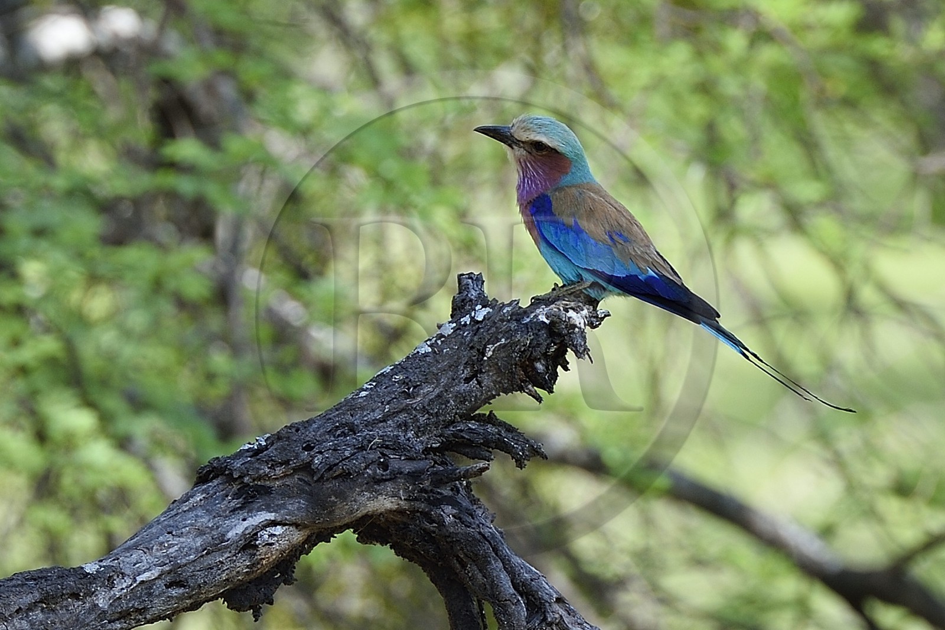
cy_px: 315
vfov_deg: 4.9
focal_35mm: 280
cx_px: 472
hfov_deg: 7.4
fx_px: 7348
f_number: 6.3
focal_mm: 280
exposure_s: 1/250
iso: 200
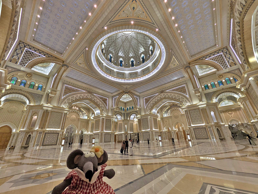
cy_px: 97
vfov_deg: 85.7
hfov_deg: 102.0
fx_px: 104
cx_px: 129
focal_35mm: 14
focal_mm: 1.83
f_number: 2.2
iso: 106
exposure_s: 1/100
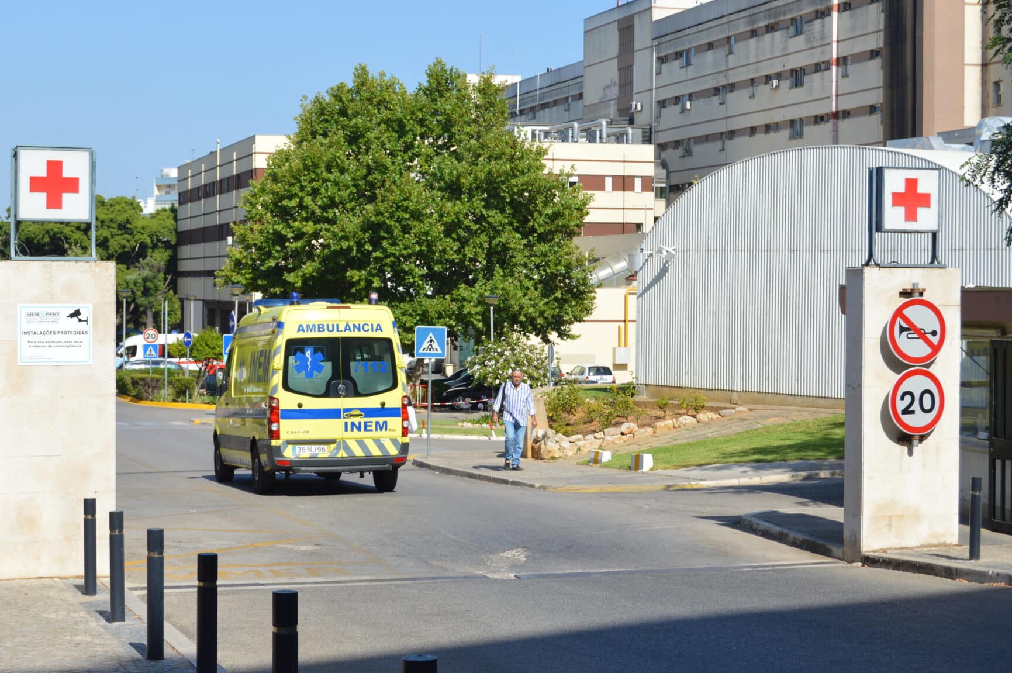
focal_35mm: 71
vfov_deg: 19.2
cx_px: 515
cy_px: 316
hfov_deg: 28.5
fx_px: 1994
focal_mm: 40
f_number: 9
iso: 100
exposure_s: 1/320
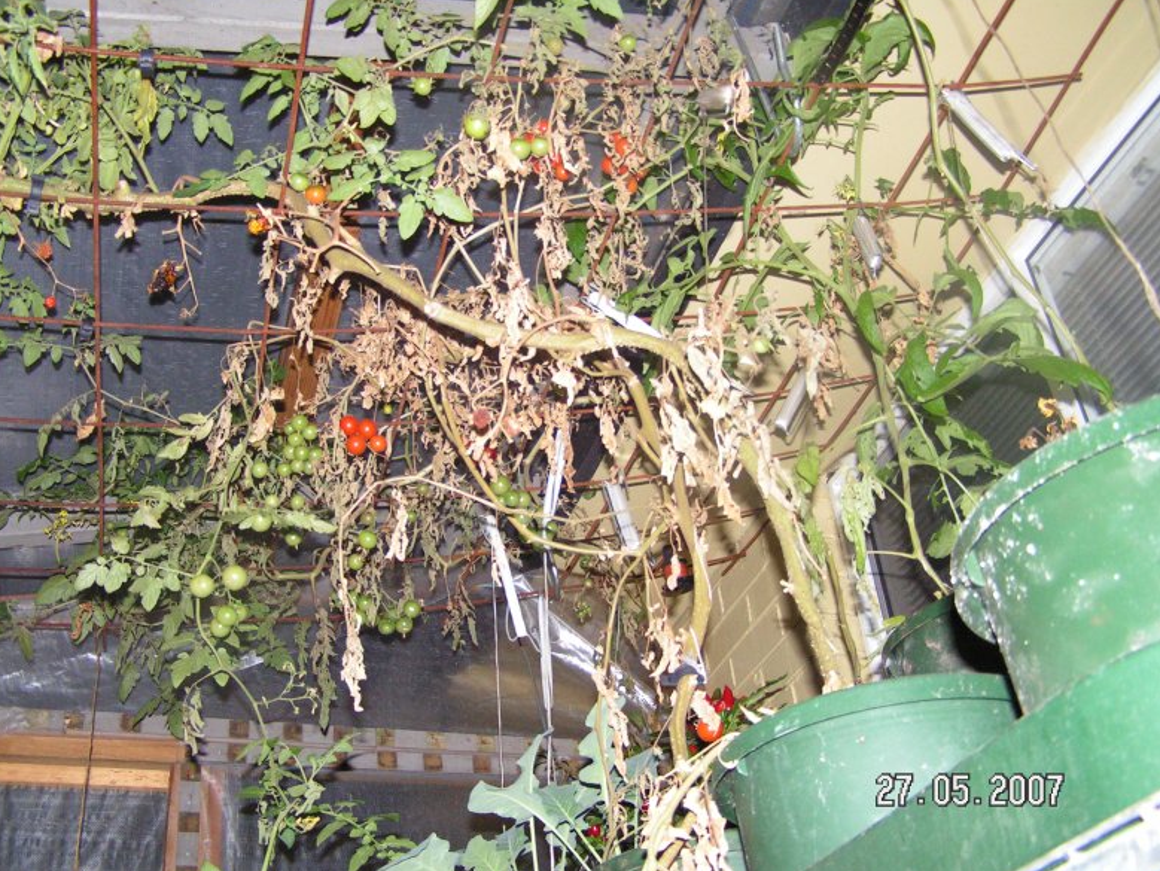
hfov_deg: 47.8
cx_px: 567
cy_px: 430
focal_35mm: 39
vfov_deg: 36.8
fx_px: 1308
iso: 200
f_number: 2.8
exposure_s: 1/40
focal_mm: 6.3
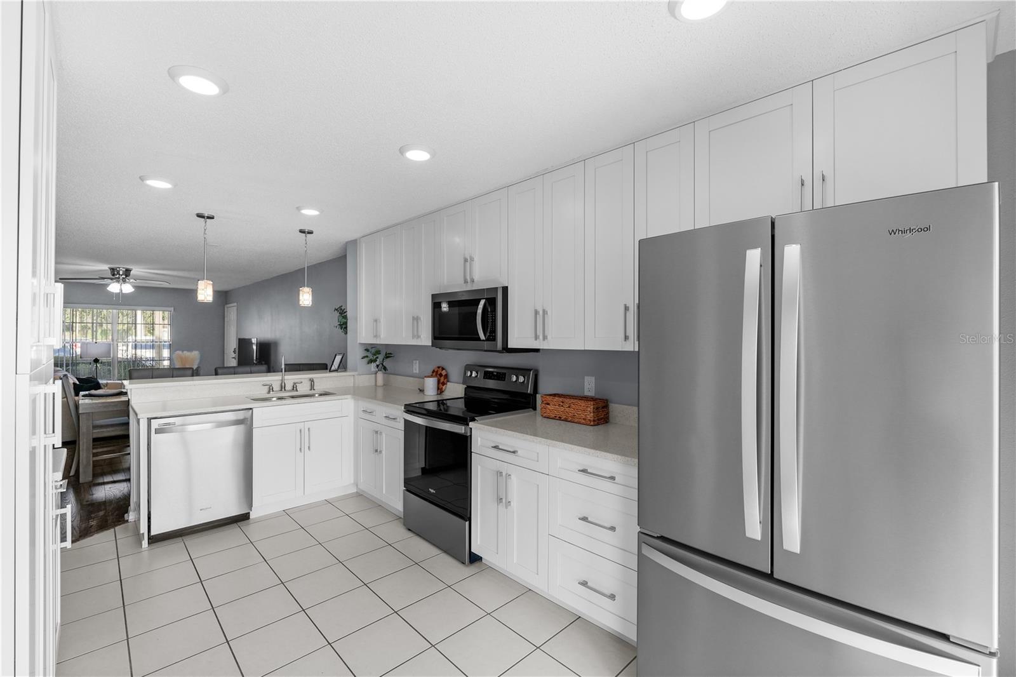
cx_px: 508
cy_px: 338
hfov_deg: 100.4
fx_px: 423
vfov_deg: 77.3
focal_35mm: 15
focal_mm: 15
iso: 400
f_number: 8
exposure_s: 1/50
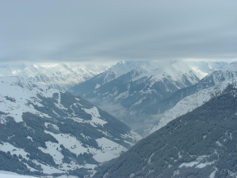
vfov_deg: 23.3
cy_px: 89
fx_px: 431
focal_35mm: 63
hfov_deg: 30.7
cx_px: 118
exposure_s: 1/687
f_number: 4
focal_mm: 10.5
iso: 50
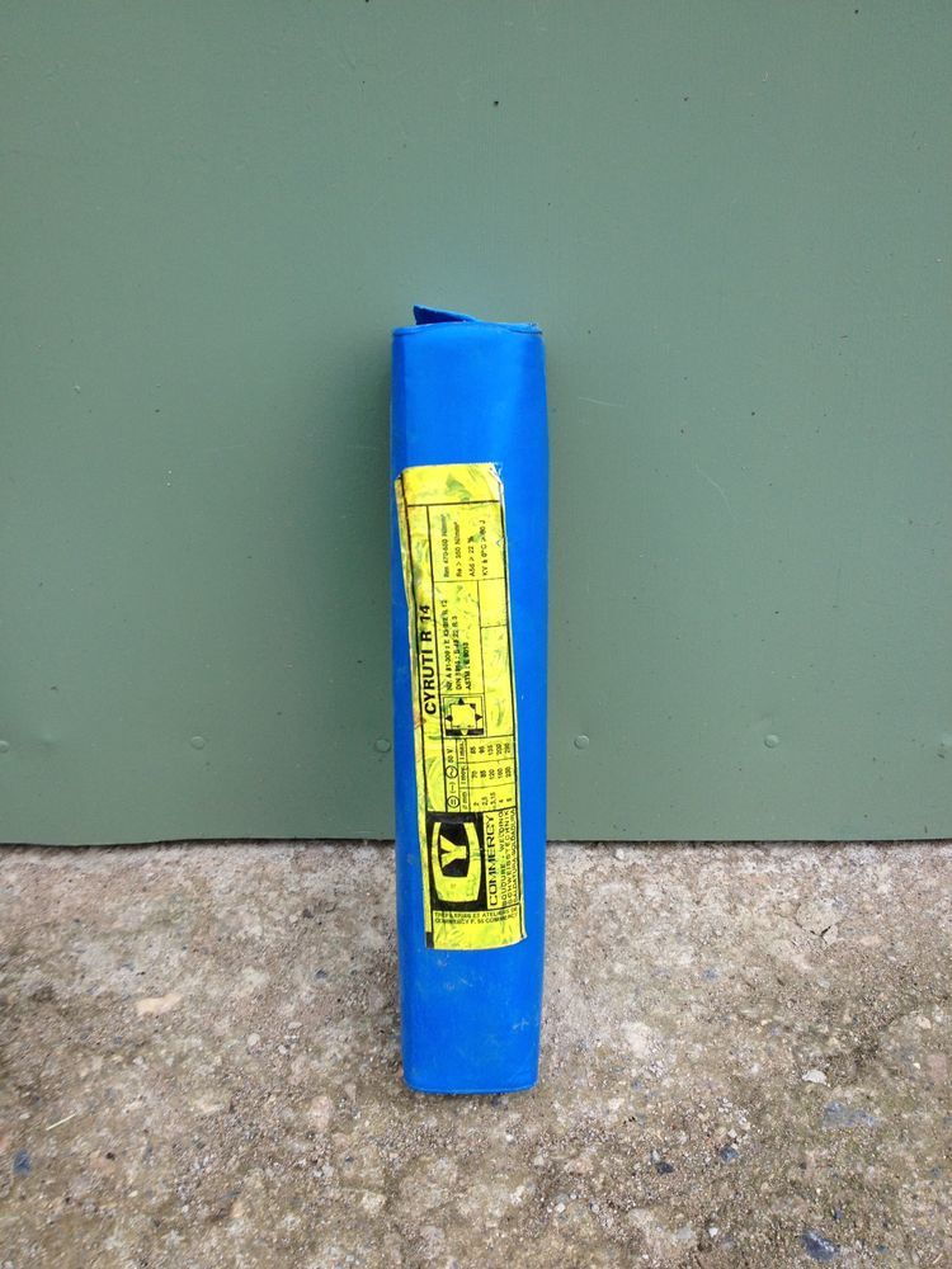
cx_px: 476
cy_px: 634
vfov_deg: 52.6
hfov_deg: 40.7
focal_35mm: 35
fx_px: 1283
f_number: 2.4
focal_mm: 4.28
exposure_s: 1/40
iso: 50
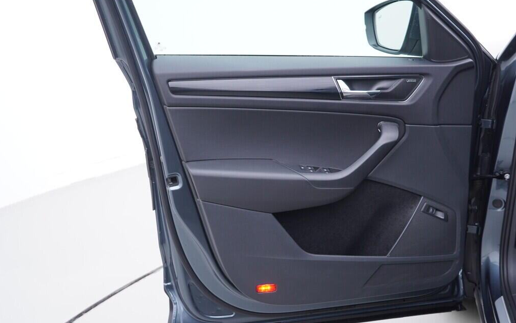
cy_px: 151
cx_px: 256
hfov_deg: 52.7
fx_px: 520
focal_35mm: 37
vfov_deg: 34.4
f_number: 2.8
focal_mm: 24
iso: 125
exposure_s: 1/40
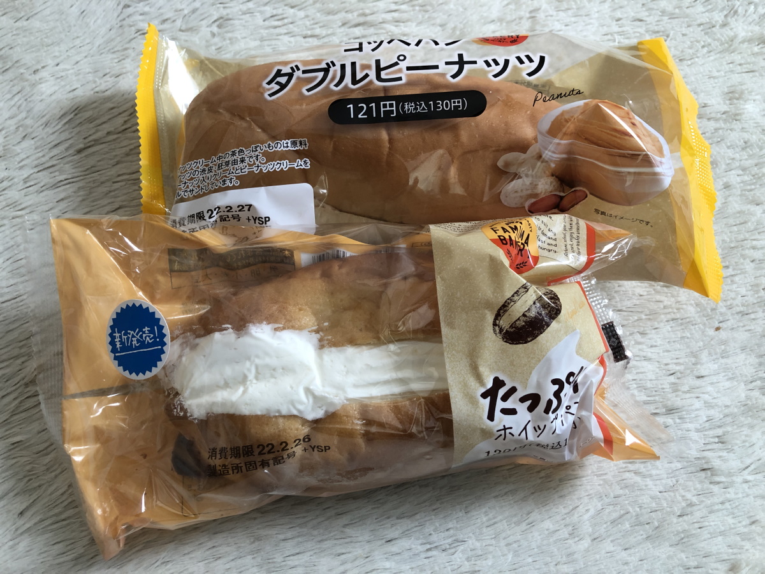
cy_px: 287
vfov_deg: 49.7
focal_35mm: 28
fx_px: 619
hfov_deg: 63.4
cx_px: 382
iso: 40
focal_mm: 3.99
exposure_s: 1/17
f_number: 1.8
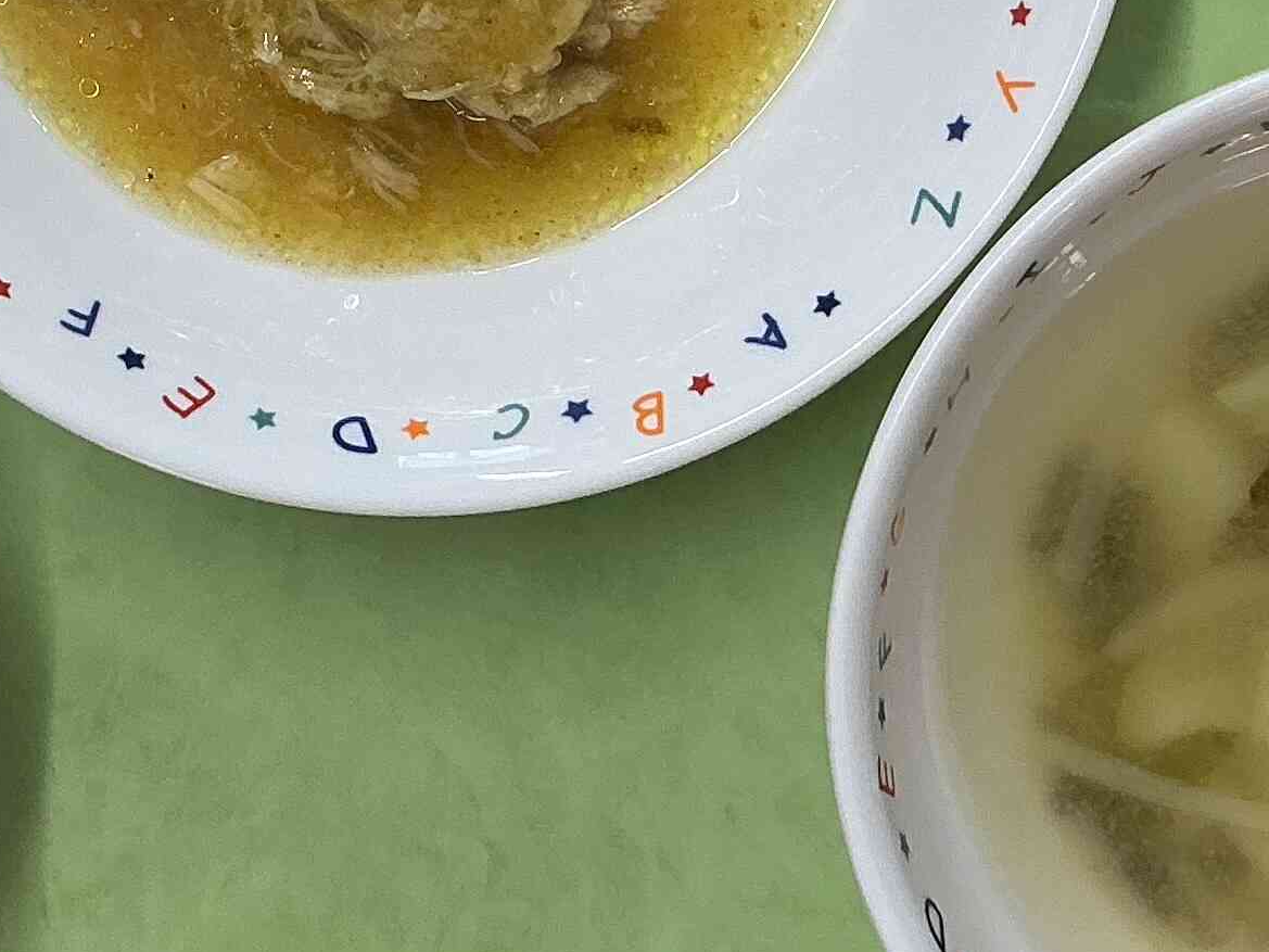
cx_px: 453
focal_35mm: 100
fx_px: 3666
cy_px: -118
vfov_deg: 14.4
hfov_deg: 19.6
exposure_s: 1/120
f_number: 1.8
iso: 50
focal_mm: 3
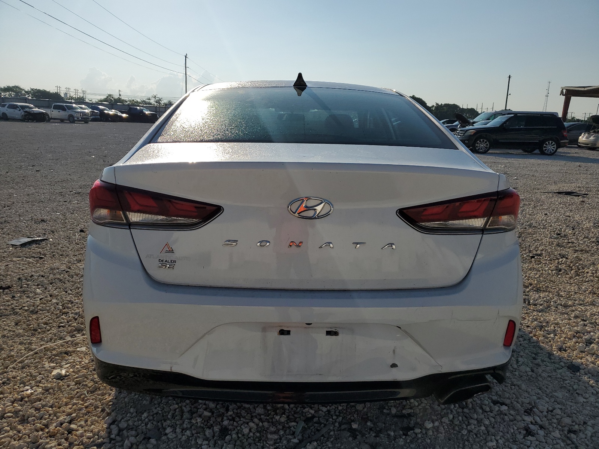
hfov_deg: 67.3
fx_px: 450
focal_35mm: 26
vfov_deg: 53.1
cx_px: 300
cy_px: 224
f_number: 1.5
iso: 52
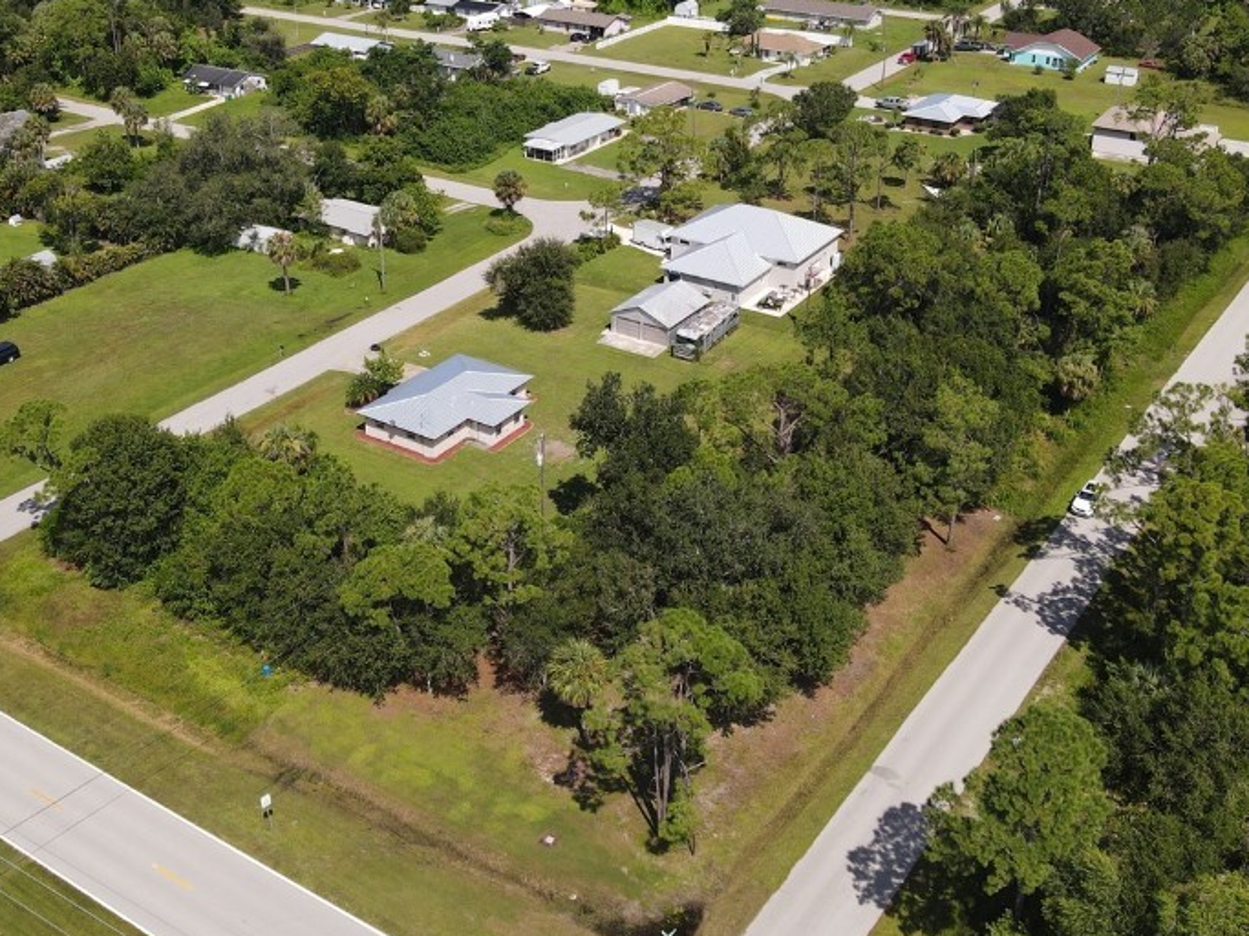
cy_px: 329
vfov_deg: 39.3
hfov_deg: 51.3
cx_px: 591
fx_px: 1299
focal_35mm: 36
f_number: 2.8
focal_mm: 4.5
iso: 100
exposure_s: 1/800
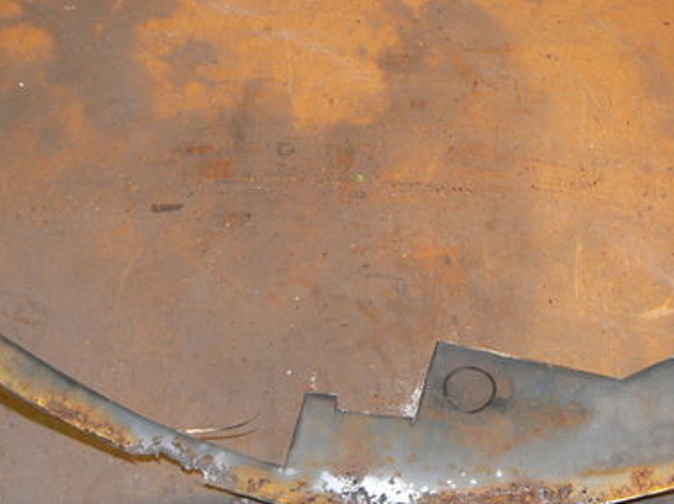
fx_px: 1187
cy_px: 410
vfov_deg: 23.6
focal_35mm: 61
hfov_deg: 31.6
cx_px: 403
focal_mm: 6
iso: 100
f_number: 2.8
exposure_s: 1/30
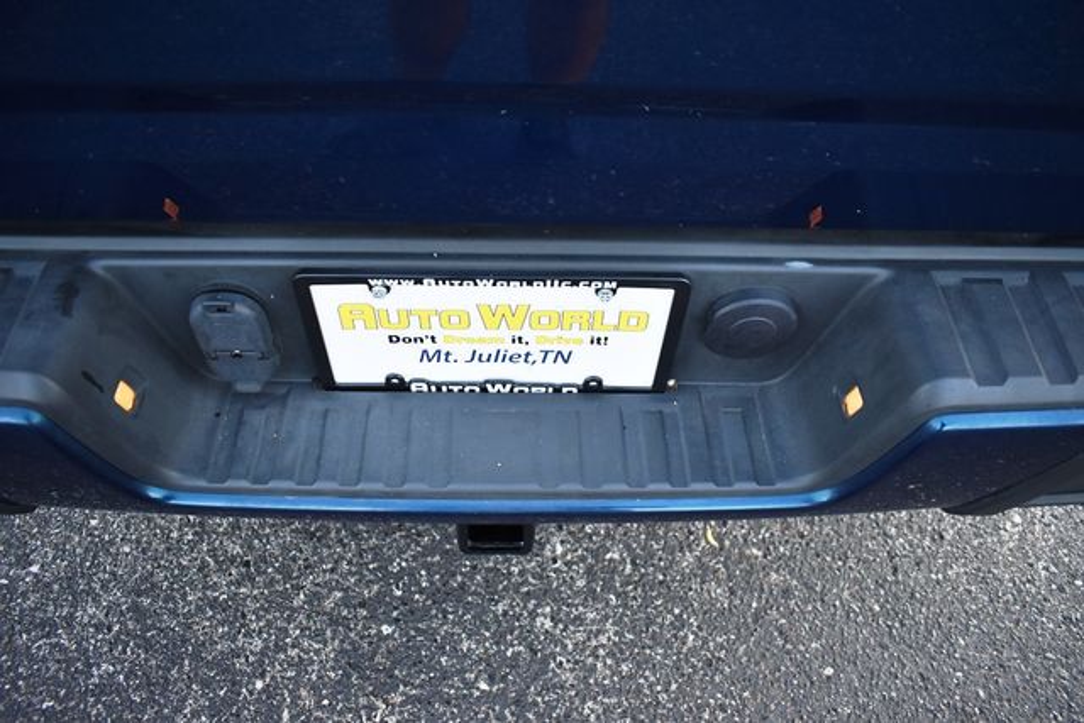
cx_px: 542
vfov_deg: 48.0
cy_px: 362
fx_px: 813
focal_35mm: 27
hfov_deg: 67.4
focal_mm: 18
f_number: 3.5
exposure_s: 1/200
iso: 800
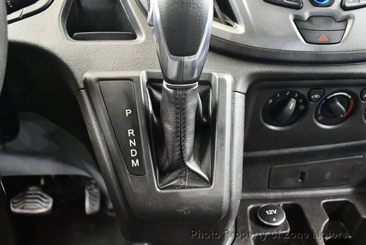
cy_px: 122
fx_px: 366
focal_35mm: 36
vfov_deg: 36.9
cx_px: 183
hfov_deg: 53.1
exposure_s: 1/60
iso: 10000
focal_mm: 18
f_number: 3.5
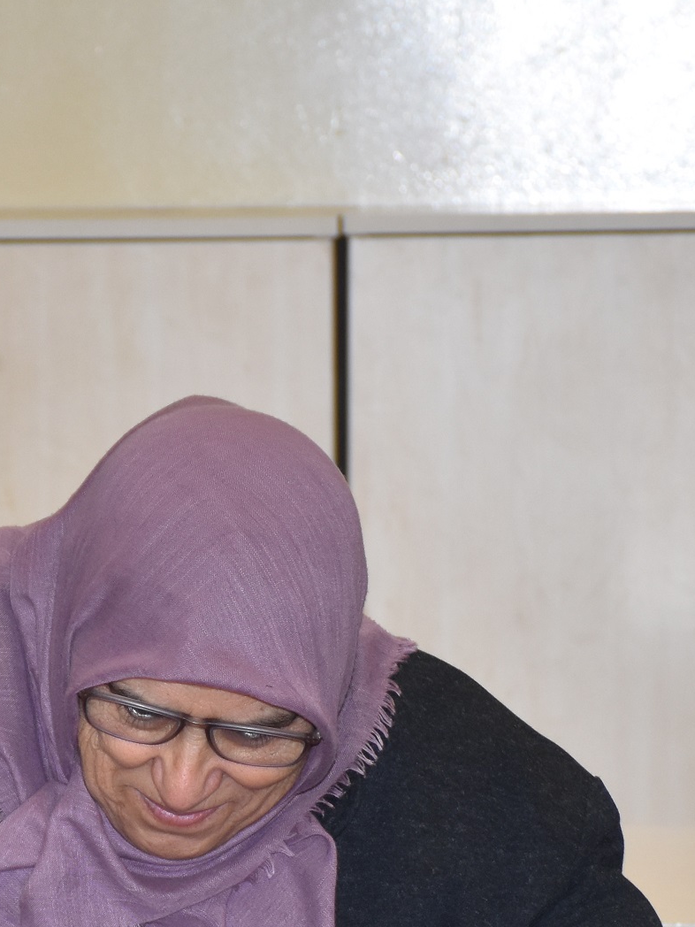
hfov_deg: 5.1
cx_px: 119
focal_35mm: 289
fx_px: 7736
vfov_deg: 6.8
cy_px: 849
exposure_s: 1/60
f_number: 5
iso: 900
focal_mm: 70
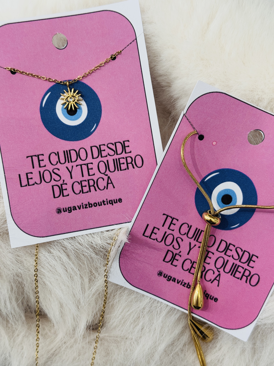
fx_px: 507
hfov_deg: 30.3
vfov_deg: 39.7
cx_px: 137
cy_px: 183
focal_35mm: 48
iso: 80
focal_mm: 6.76
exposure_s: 1/50
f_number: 1.78
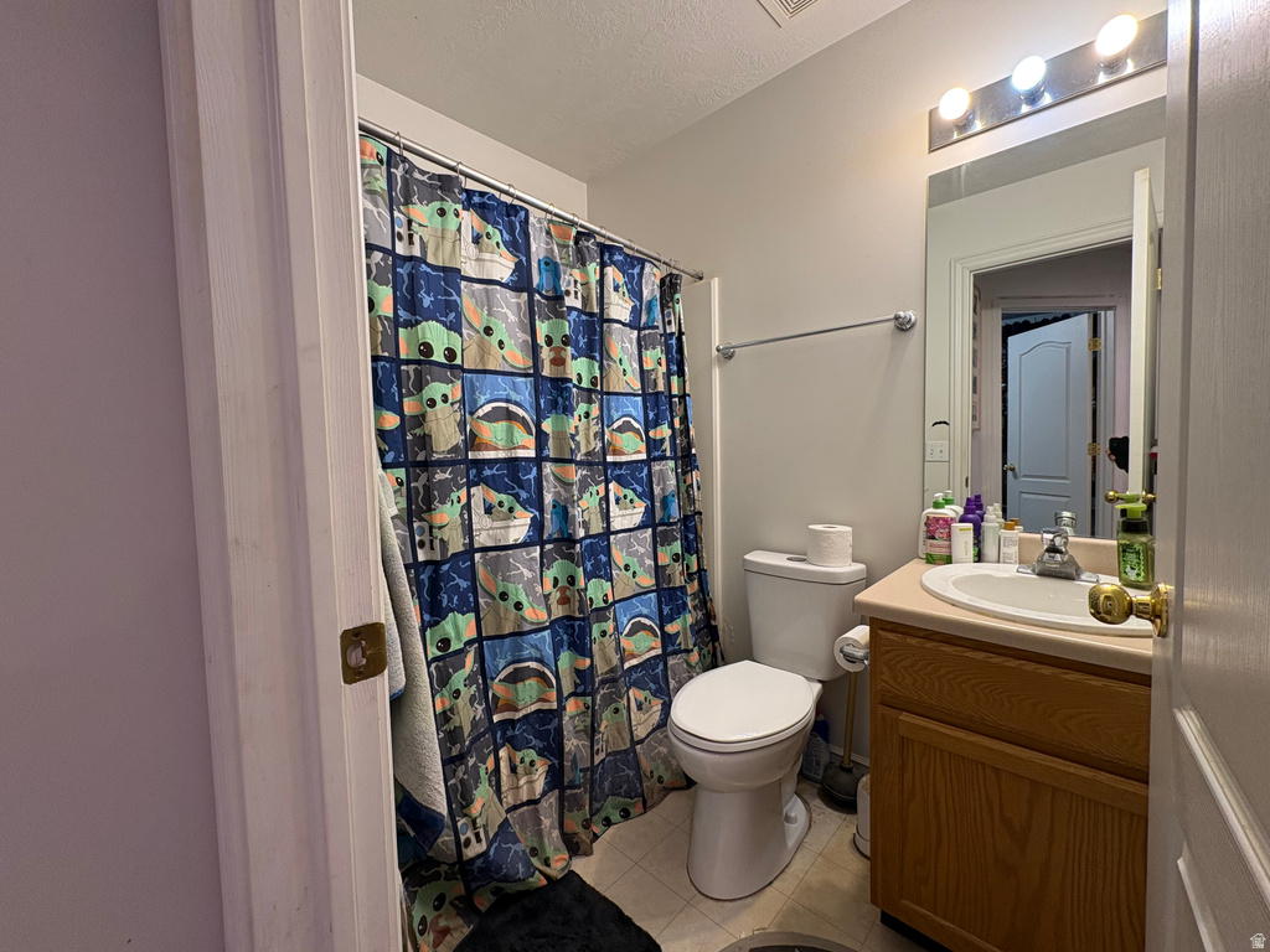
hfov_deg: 102.1
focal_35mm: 14
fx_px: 514
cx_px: 635
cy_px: 476
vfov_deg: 85.7
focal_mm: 2.22
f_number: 2.2
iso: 160
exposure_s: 1/60
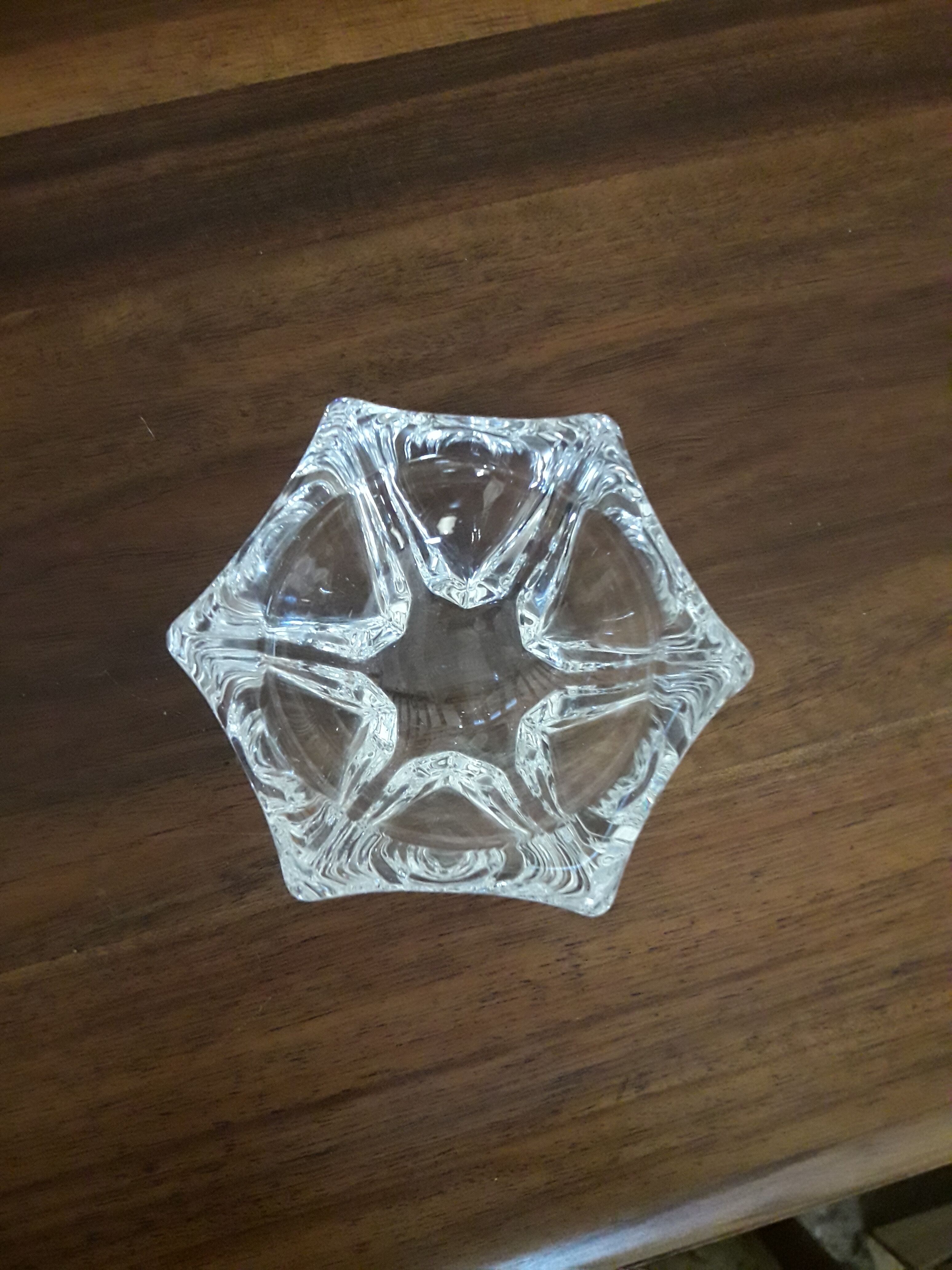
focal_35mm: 28
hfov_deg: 49.7
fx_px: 1027
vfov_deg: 63.4
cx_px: 476
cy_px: 635
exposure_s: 1/17
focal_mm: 3.7
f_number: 1.9
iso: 500
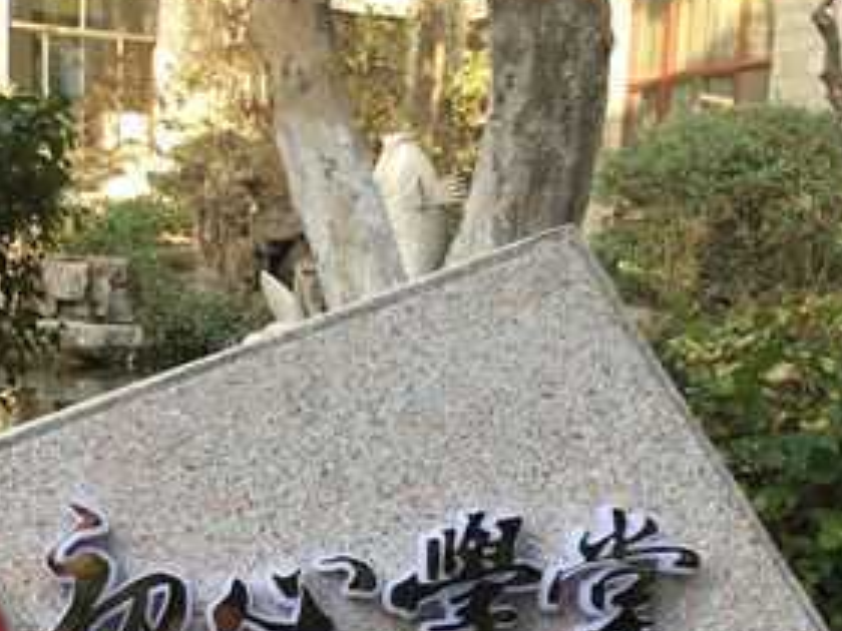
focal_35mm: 57
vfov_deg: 25.1
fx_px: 1386
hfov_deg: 33.1
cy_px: 526
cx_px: 214
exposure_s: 1/113
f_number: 2.2
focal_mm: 4.15
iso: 25
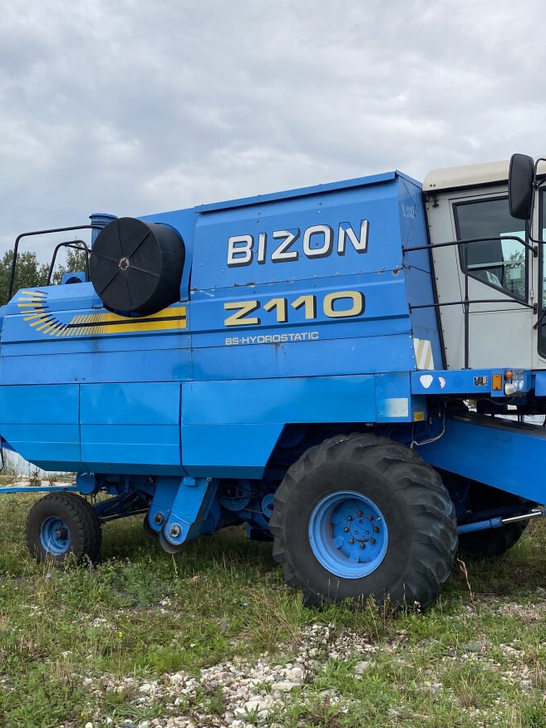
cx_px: 291
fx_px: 799
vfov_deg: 48.6
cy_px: 444
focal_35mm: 38
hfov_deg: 37.7
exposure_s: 1/1395
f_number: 1.8
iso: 32
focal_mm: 4.25
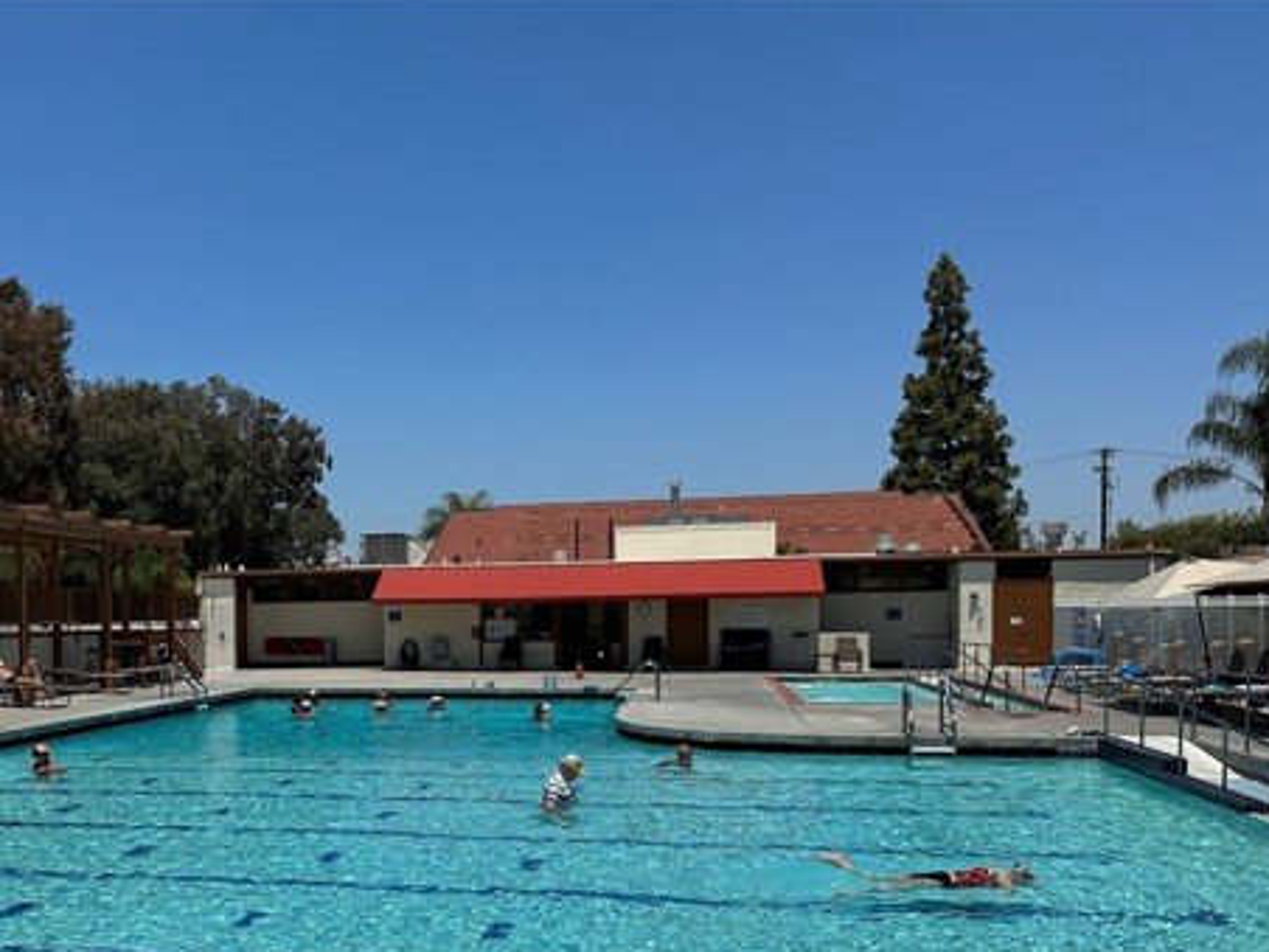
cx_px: 427
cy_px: 666
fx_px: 1246
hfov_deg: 52.9
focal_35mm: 34
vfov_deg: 41.0
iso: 80
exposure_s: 1/10753
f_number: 1.78
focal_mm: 6.86
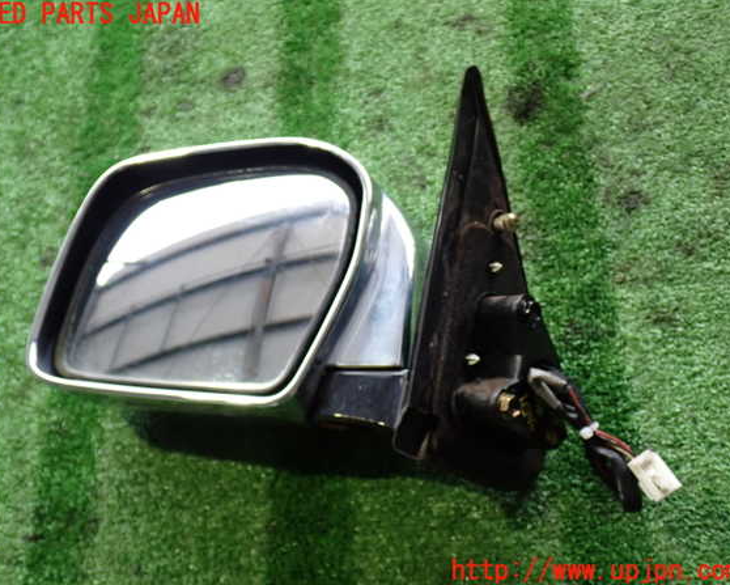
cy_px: 293
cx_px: 355
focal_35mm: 43
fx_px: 930
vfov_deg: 34.9
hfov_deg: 42.9
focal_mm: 7.31
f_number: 2.8
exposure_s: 1/40
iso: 320
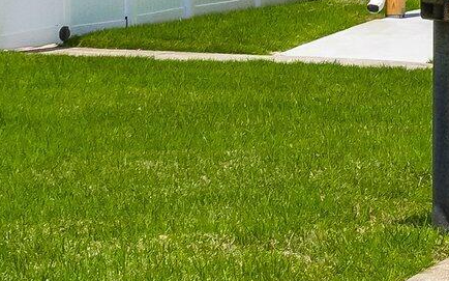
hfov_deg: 11.7
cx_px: -169
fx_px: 2116
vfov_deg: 7.4
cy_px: -165
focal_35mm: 173
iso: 400
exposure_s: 1/400
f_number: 9
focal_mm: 24
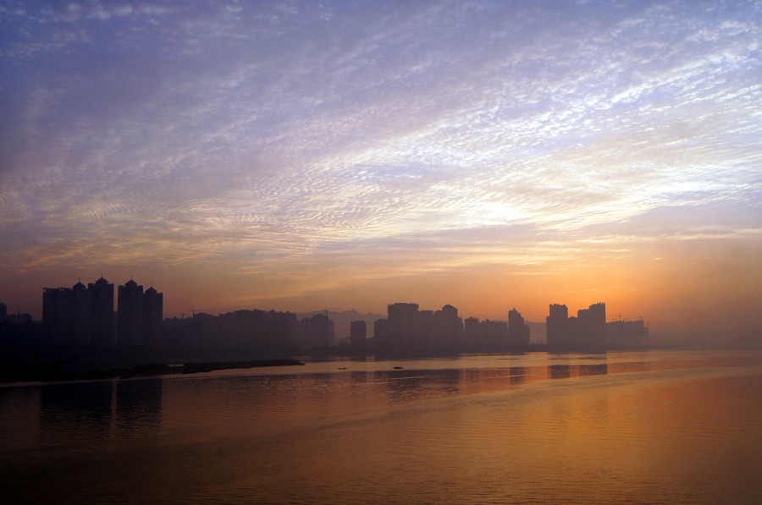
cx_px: 381
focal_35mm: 33
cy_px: 252
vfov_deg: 39.8
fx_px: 697
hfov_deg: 57.3
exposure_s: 1/320
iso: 100
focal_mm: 22
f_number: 5.6
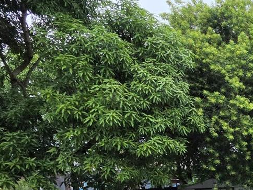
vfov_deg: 30.0
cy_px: 211
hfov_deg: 27.0
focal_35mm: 43
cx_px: 397
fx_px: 314
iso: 50
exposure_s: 1/2000
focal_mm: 2.2
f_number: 1.9
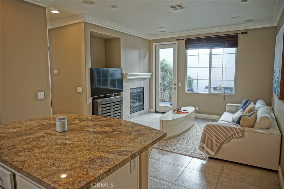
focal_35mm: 24
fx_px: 189
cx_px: 142
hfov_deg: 73.7
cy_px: 94
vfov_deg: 53.1
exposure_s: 1/50
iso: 250
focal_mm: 16
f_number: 4
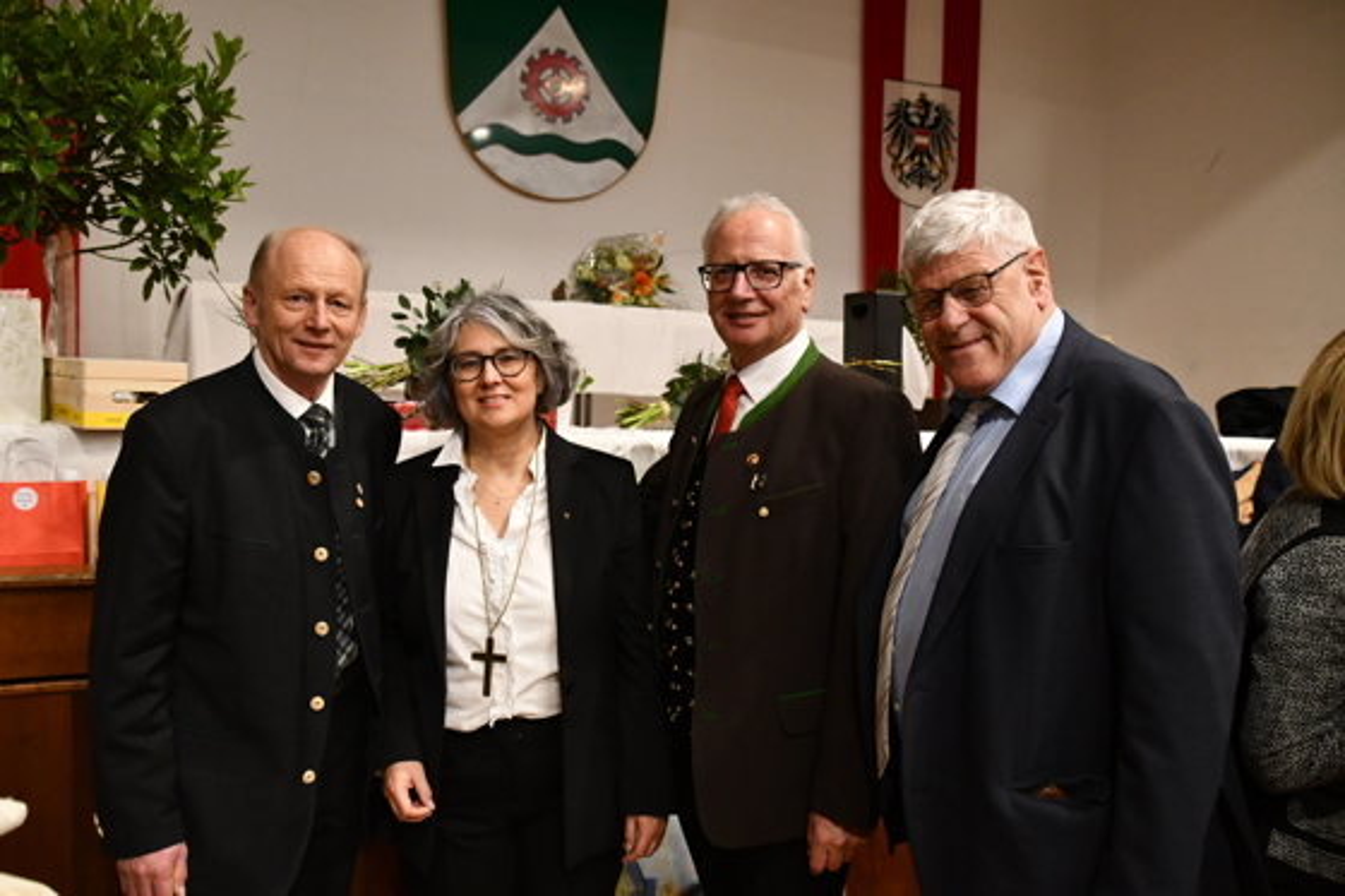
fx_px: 1158
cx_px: 672
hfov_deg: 60.3
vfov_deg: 42.3
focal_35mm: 31
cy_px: 448
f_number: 3.5
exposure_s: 1/80
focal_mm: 21
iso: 3200
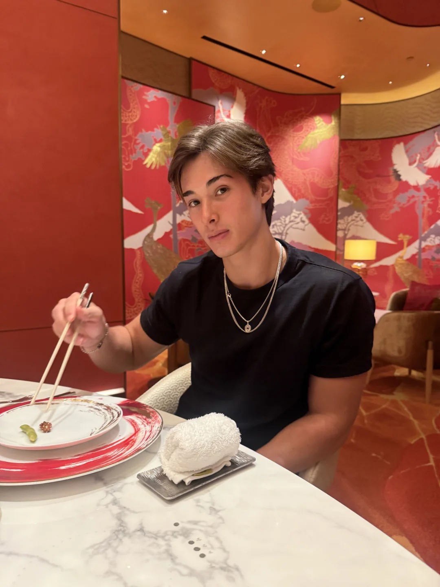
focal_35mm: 24
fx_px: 407
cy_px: 294
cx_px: 220
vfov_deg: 71.6
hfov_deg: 56.8
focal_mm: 6.76
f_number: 1.78
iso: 320
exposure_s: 1/60
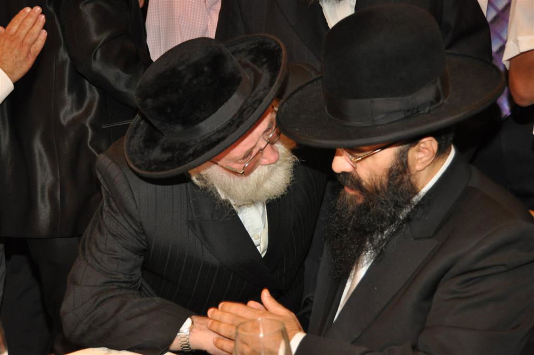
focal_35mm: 72
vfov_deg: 18.9
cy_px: 178
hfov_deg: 28.1
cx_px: 267
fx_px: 1067
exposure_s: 1/60
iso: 800
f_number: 4.5
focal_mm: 48
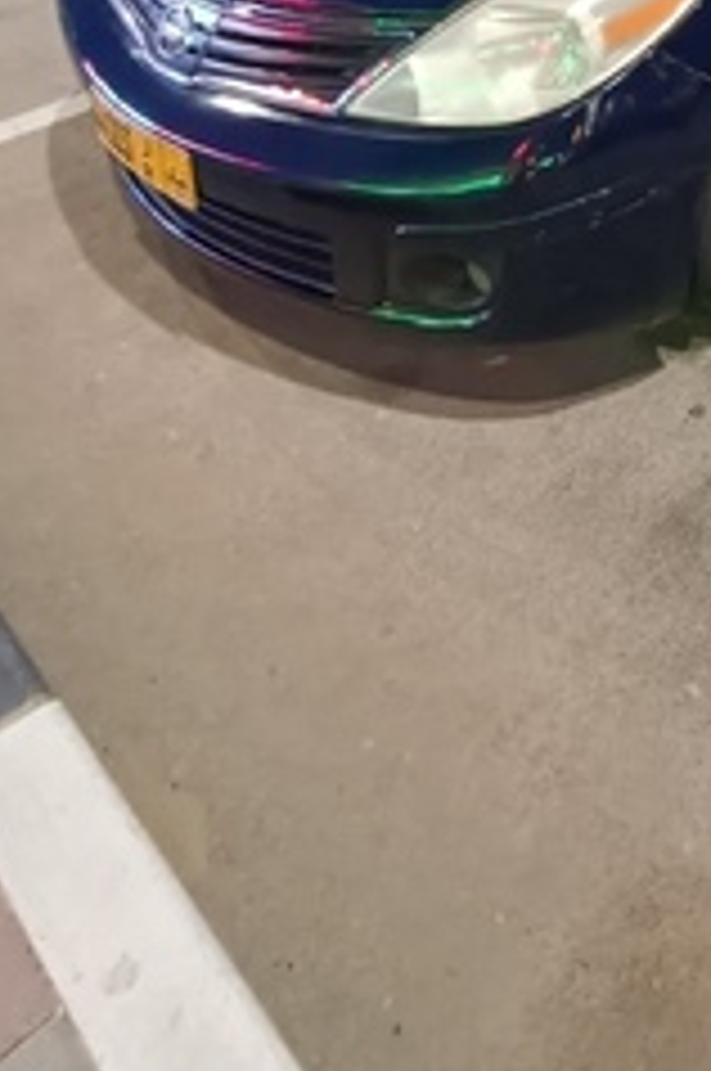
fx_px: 1248
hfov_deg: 29.4
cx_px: 738
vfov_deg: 36.3
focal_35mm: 42
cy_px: -207
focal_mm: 1.68
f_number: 2.2
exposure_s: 1/16.7
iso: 2500
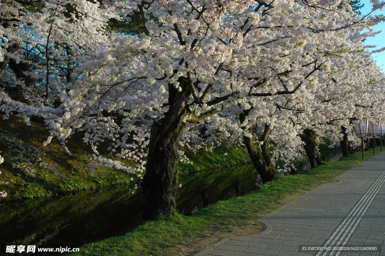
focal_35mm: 44
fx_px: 465
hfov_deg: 45.0
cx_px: 192
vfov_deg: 30.8
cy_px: 128
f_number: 9
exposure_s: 1/125
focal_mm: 29
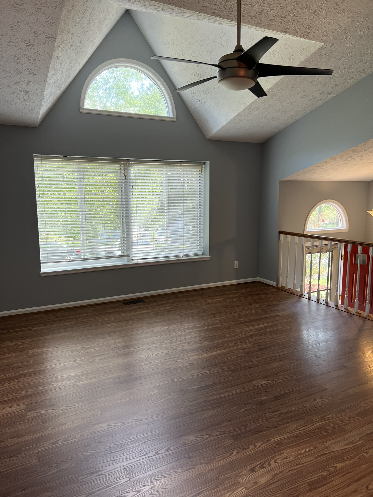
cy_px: 248
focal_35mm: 26
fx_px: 374
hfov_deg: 53.1
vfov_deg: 67.3
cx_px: 186
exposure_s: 1/120
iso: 100
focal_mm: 5.7
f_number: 1.5
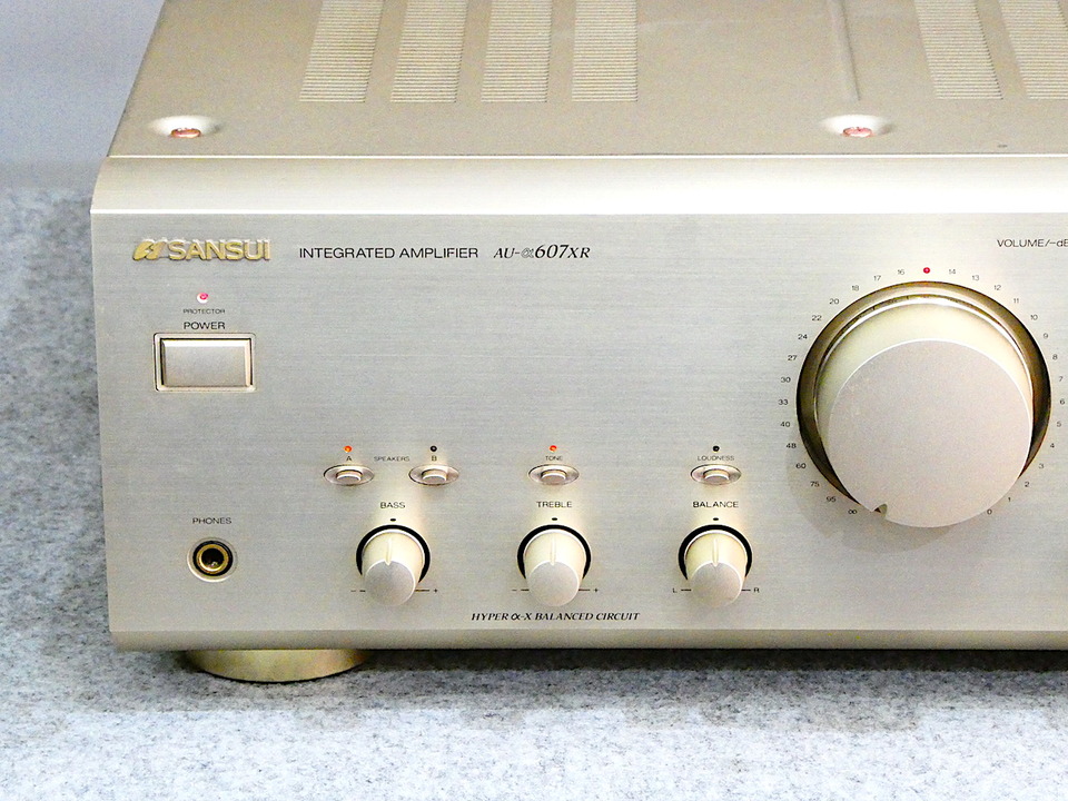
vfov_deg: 11.0
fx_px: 4165
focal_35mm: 135
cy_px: 400
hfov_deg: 14.6
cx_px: 534
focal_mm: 24.2
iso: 1600
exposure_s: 1/80
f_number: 5.6
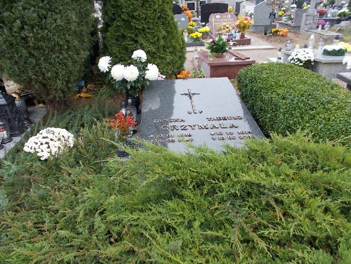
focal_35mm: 26
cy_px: 132
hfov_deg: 67.3
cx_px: 176
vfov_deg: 53.1
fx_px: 264
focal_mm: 4.6
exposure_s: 1/30
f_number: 3.2
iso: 80
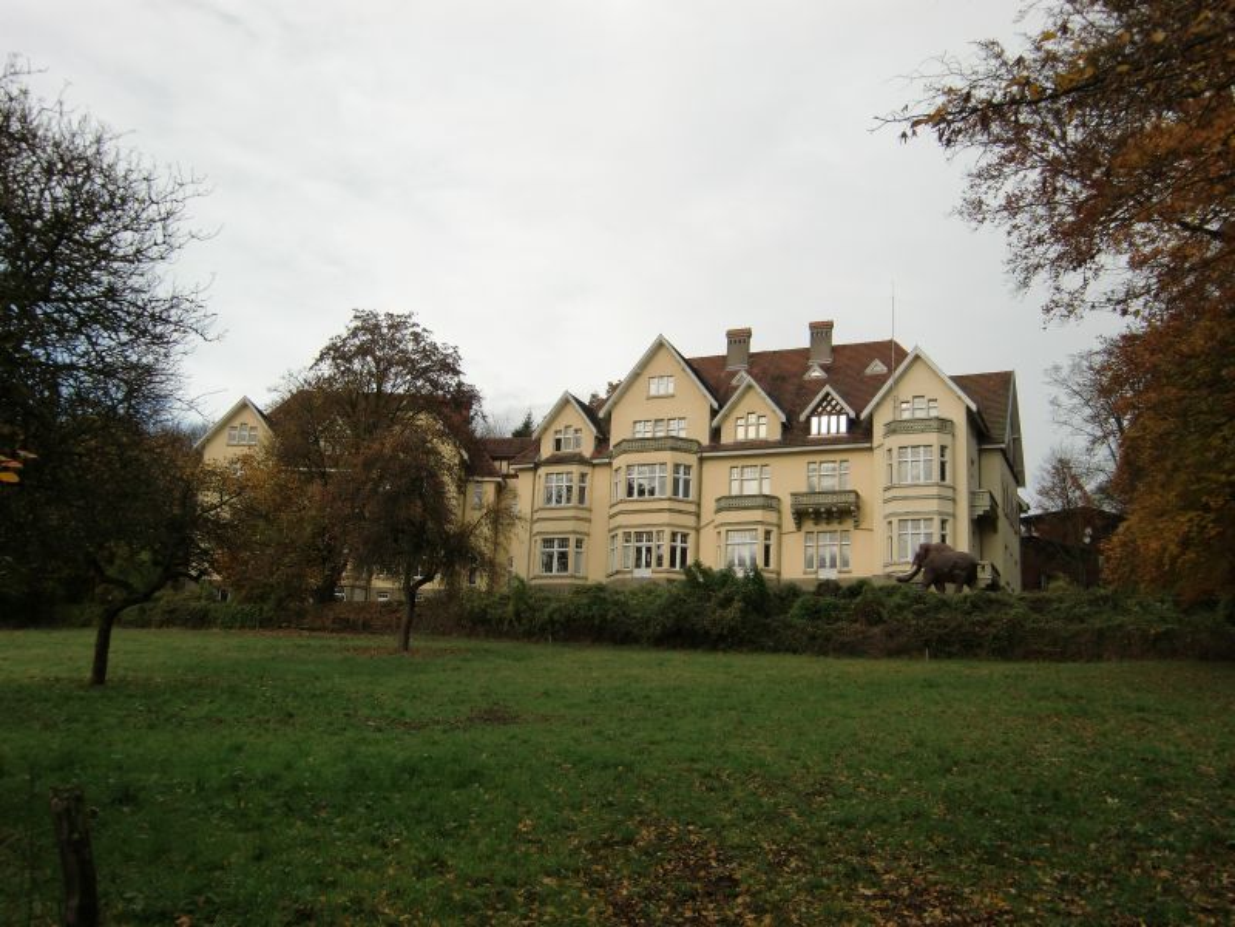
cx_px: 618
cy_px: 464
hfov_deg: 54.0
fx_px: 1213
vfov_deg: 41.8
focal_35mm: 34
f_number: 3.6
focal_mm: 6.1
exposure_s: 1/500
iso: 64
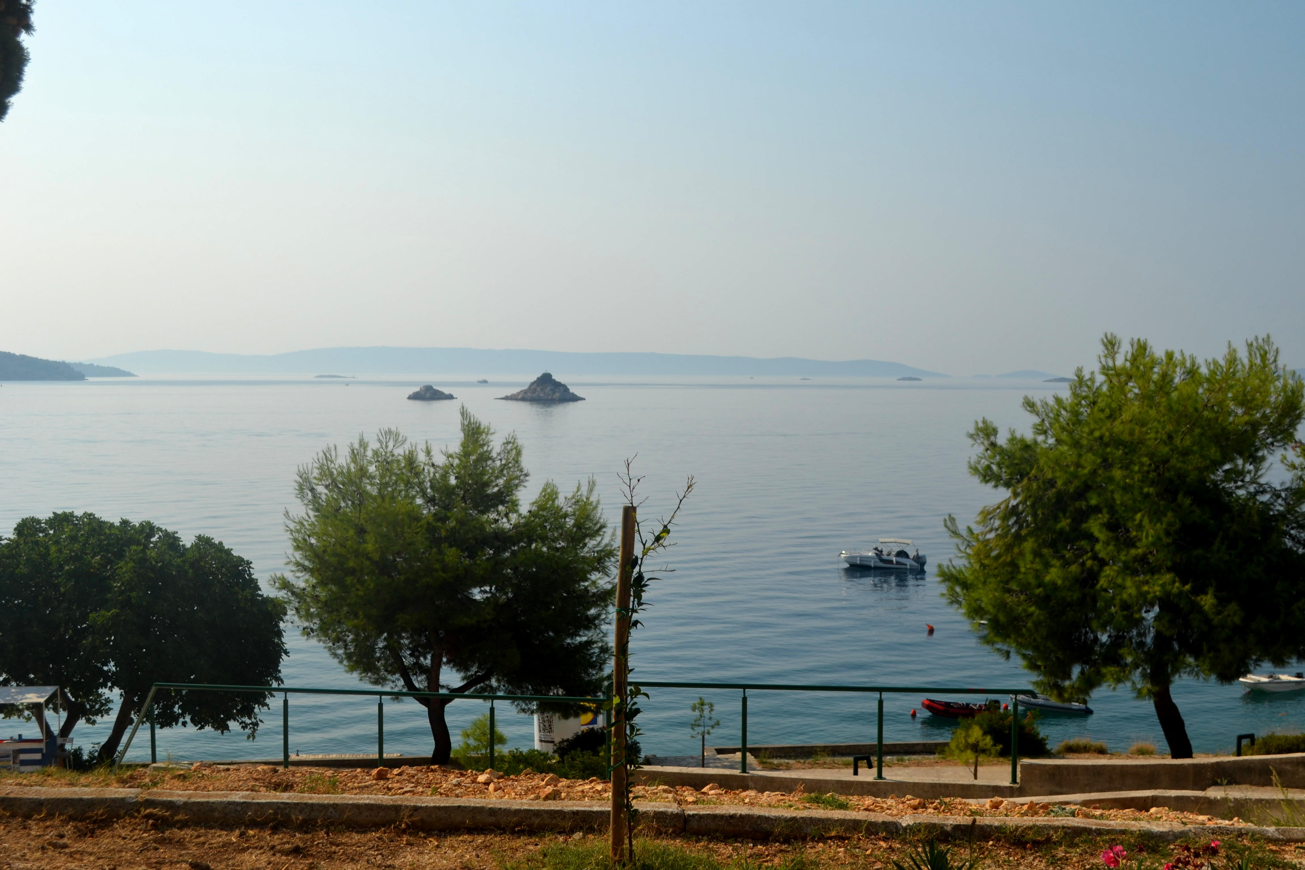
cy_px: 435
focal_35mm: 44
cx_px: 652
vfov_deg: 30.8
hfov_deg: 45.0
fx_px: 1577
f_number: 7.1
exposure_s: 1/200
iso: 100
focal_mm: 29
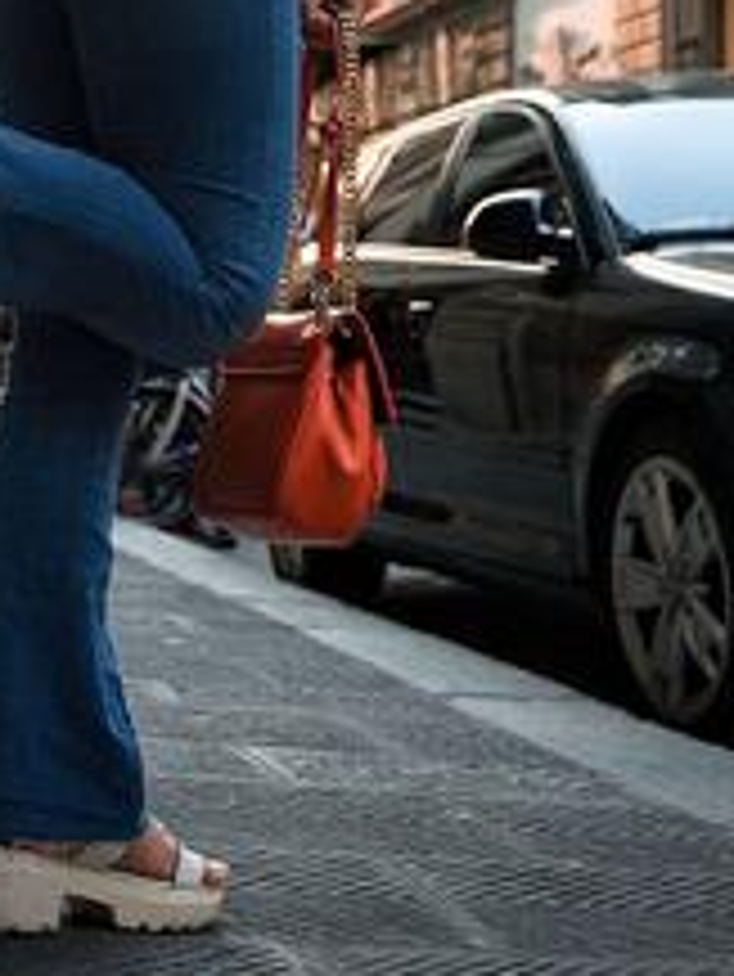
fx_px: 2401
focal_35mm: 85
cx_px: 158
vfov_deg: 21.7
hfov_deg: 17.3
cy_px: -112
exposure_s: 1/125
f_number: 4
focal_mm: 32
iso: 200
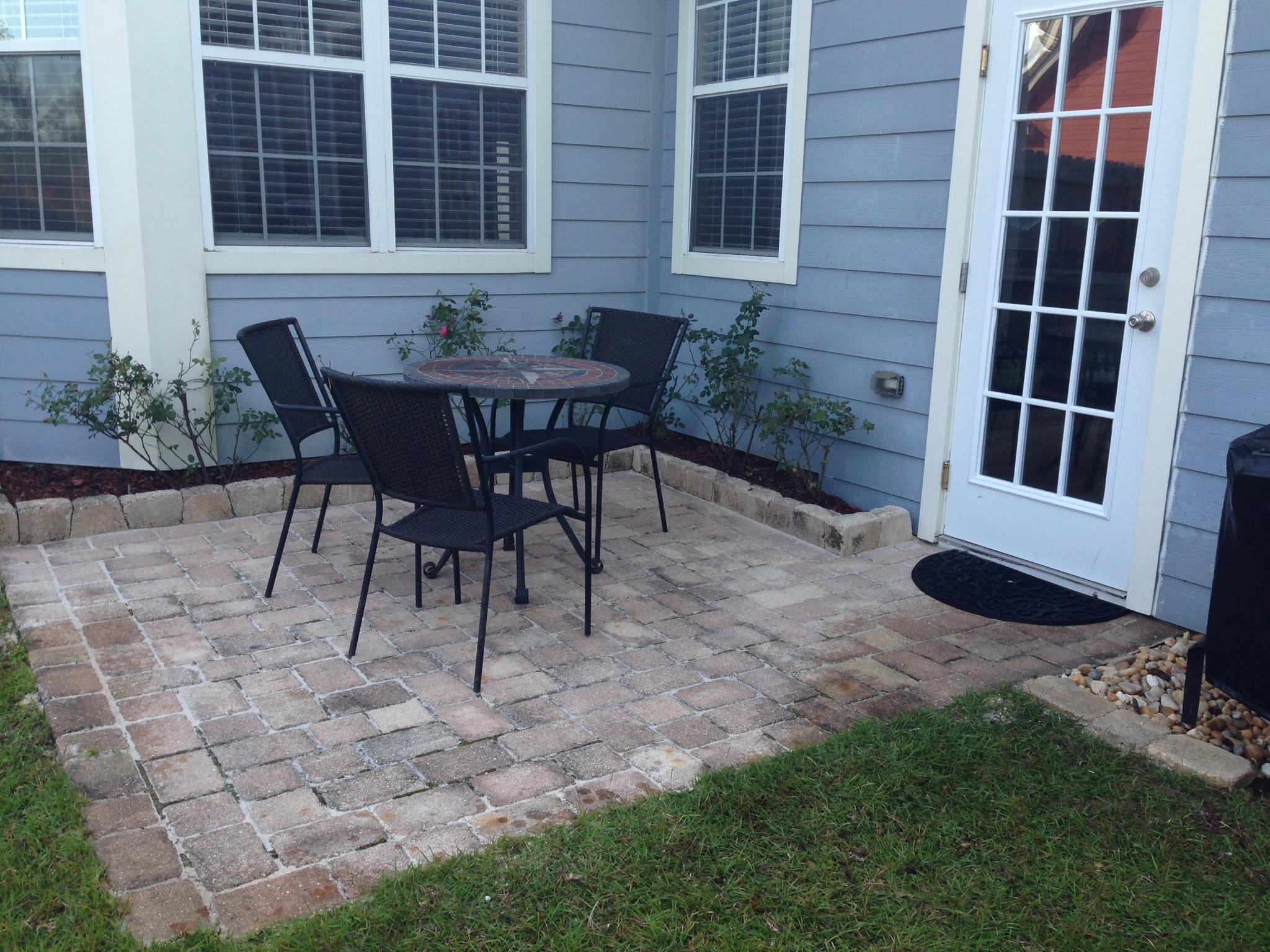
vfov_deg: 42.9
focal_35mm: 33
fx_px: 1211
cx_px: 635
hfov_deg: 55.4
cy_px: 476
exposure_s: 1/190
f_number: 2.4
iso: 50
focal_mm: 4.12
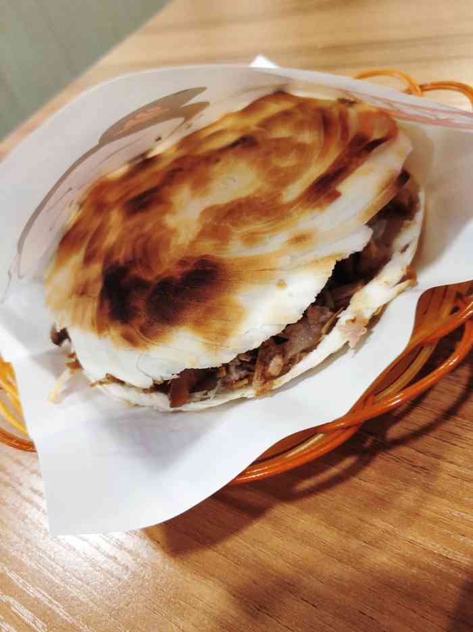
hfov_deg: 51.3
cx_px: 236
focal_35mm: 27
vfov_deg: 65.4
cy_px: 316
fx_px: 493
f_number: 1.8
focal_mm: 3.82
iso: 361
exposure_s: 1/25
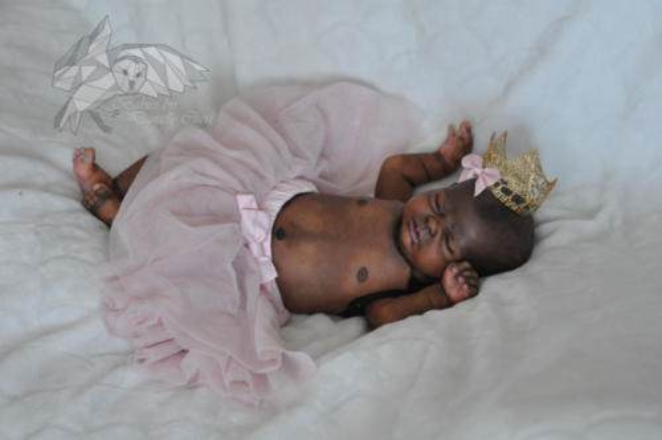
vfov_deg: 13.0
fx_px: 1928
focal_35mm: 105
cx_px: 331
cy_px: 220
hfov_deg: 19.5
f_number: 2.8
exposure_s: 1/200
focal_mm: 70
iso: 1600
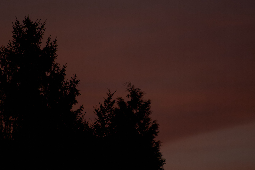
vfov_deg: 3.1
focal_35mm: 450
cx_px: 128
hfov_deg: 4.6
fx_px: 3187
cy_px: 85
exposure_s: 1/1600
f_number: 5.6
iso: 800
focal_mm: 300
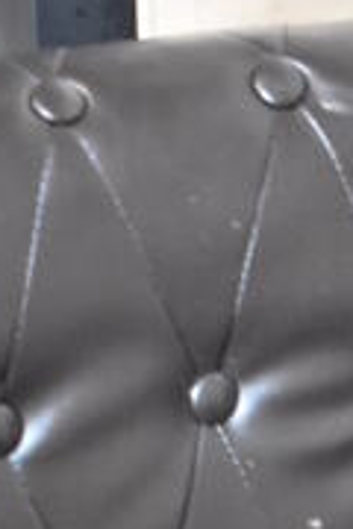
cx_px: 244
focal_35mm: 137
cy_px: 1148
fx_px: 2015
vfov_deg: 12.6
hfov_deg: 10.0
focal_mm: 18
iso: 3200
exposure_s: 1/25
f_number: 3.5
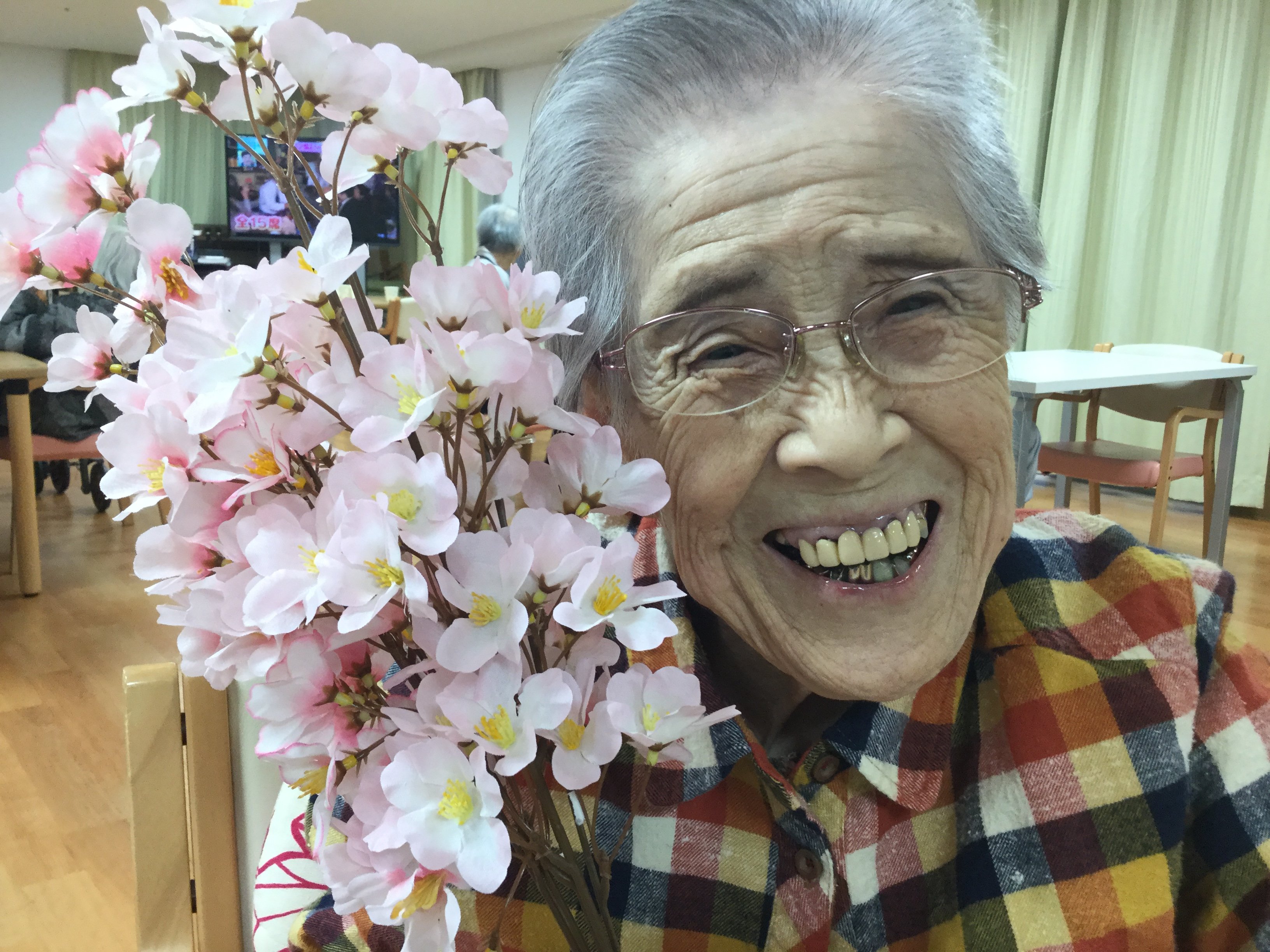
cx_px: 635
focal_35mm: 31
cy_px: 476
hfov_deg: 58.4
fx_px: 1137
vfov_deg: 45.4
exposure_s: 1/30
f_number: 2.4
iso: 80
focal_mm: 3.3
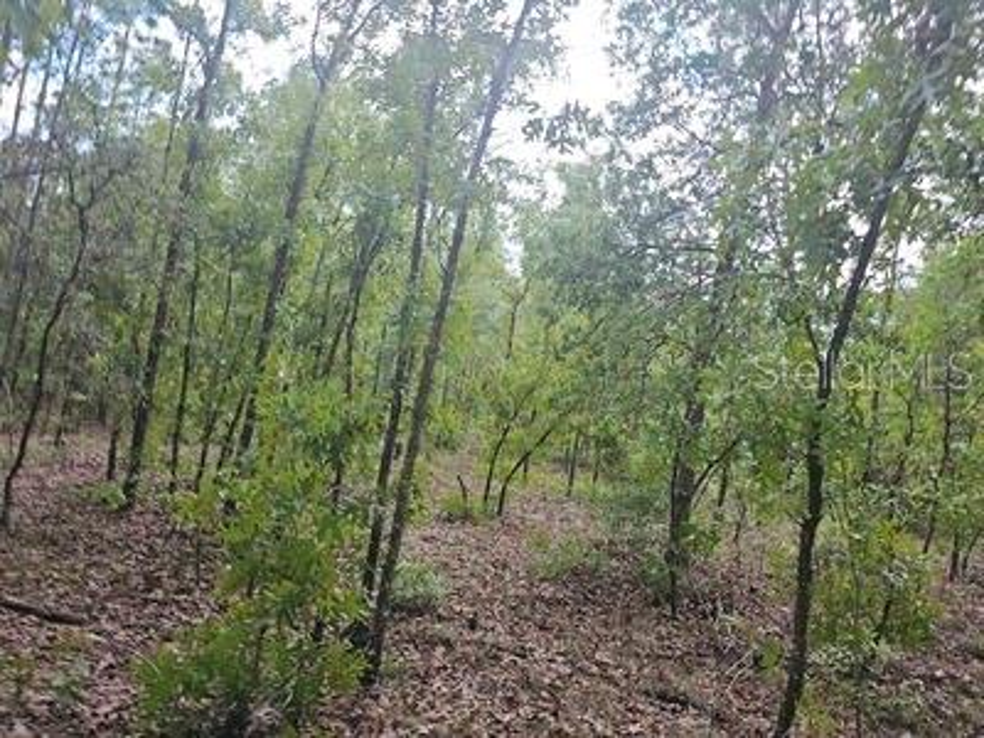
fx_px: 654
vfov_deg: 58.9
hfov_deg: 73.9
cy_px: 369
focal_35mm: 23
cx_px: 492
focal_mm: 6.3
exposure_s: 1/60
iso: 12
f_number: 1.7
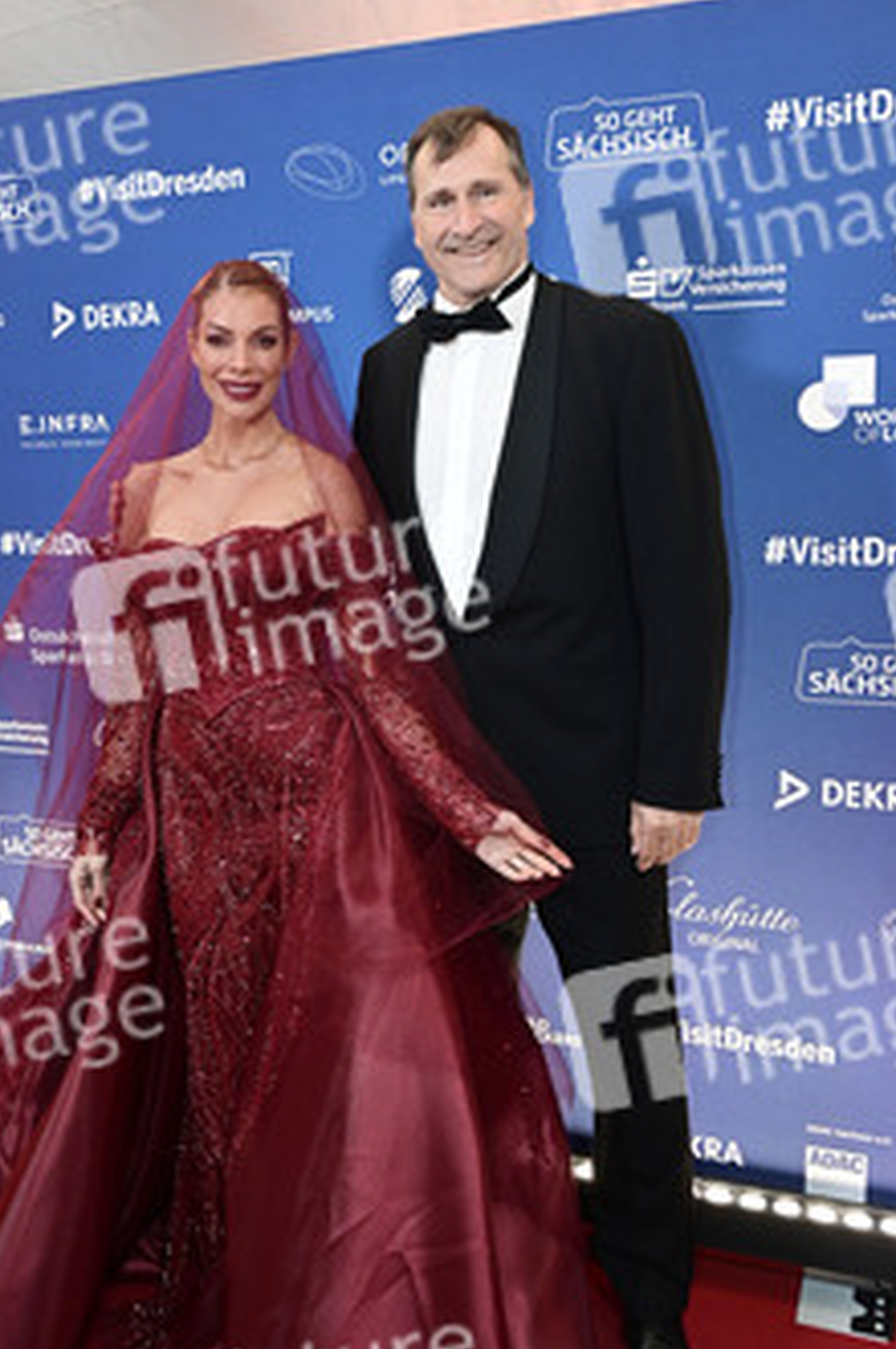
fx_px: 1085
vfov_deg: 63.1
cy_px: 811
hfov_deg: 44.8
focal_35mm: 29
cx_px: 399
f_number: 5
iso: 1250
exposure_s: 1/200
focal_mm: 24
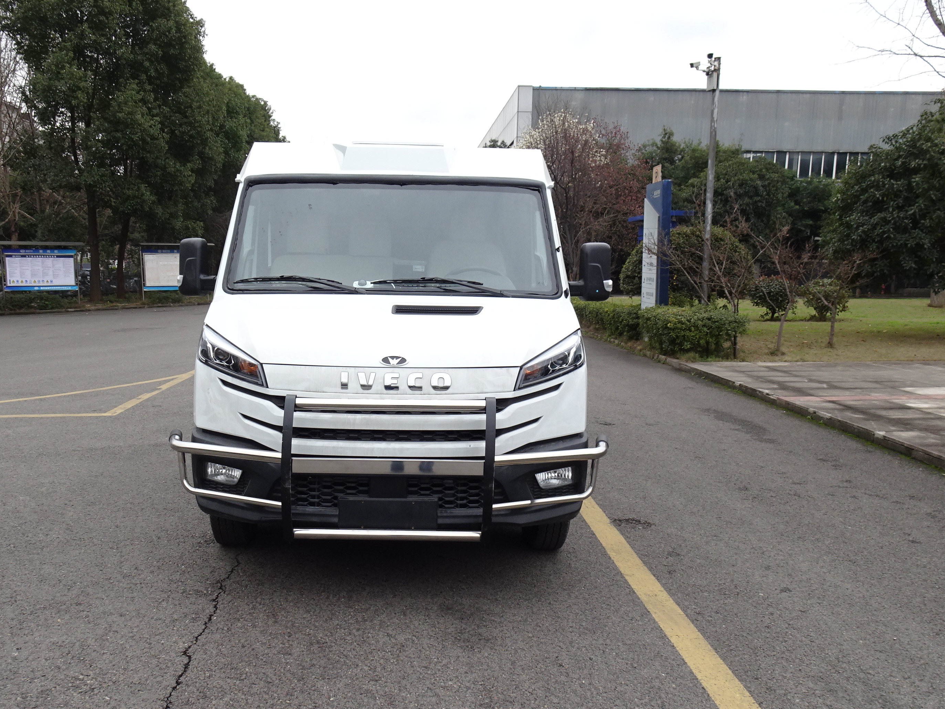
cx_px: 408
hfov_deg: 56.6
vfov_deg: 44.1
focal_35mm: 32
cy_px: 403
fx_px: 874
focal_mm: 4.1
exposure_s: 1/400
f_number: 3.5
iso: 80
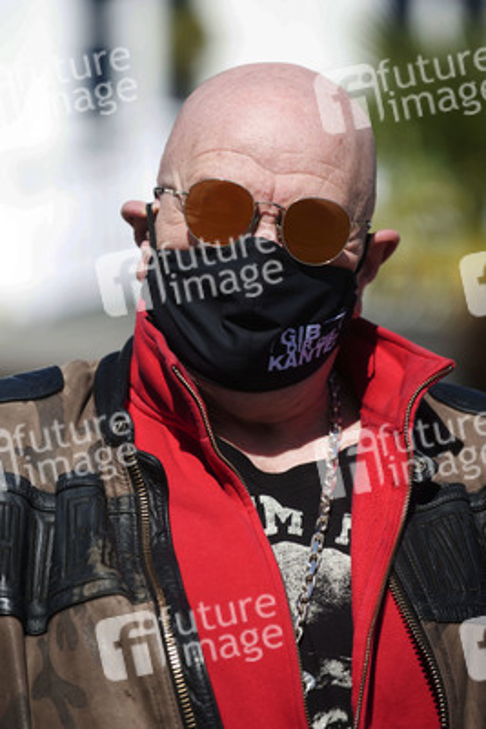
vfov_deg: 11.4
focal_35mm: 180
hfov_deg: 7.6
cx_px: 243
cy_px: 364
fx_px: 3642
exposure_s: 1/1250
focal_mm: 180
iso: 200
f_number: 5
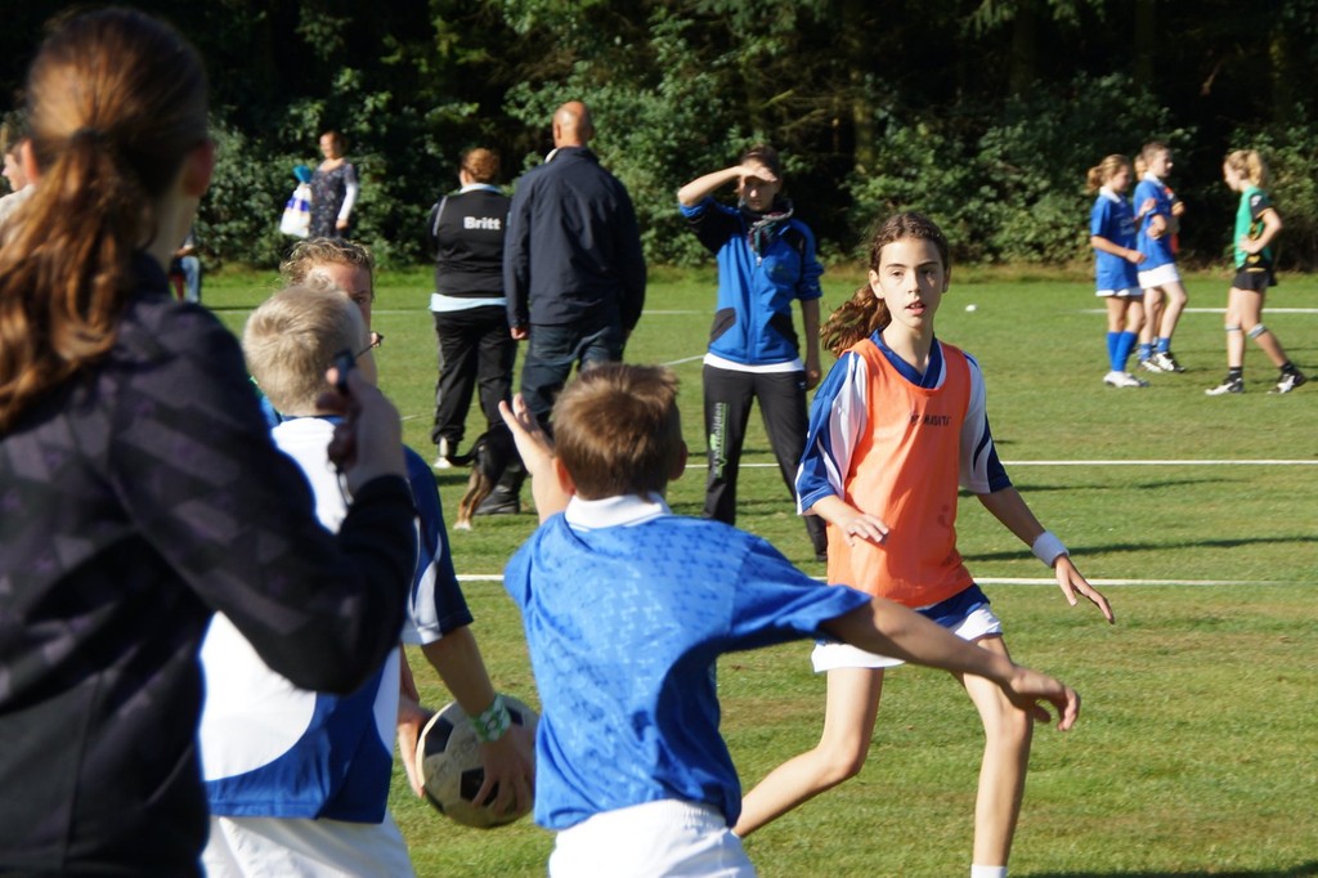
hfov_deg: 18.2
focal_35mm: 112
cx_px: 659
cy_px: 439
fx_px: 4117
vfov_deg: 12.2
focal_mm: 75
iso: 100
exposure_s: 1/320
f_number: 5.6
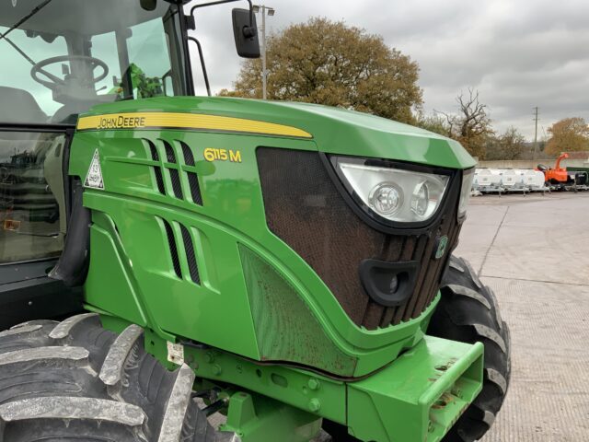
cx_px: 294
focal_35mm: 29
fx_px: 493
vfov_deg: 48.2
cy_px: 221
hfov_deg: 61.7
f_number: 1.8
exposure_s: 1/160
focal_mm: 3
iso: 16
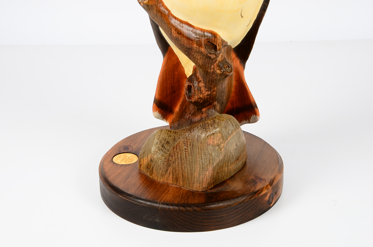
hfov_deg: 22.0
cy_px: 124
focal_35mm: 93
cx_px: 186
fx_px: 962
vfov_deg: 14.6
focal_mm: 62
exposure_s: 1/160
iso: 100
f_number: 16
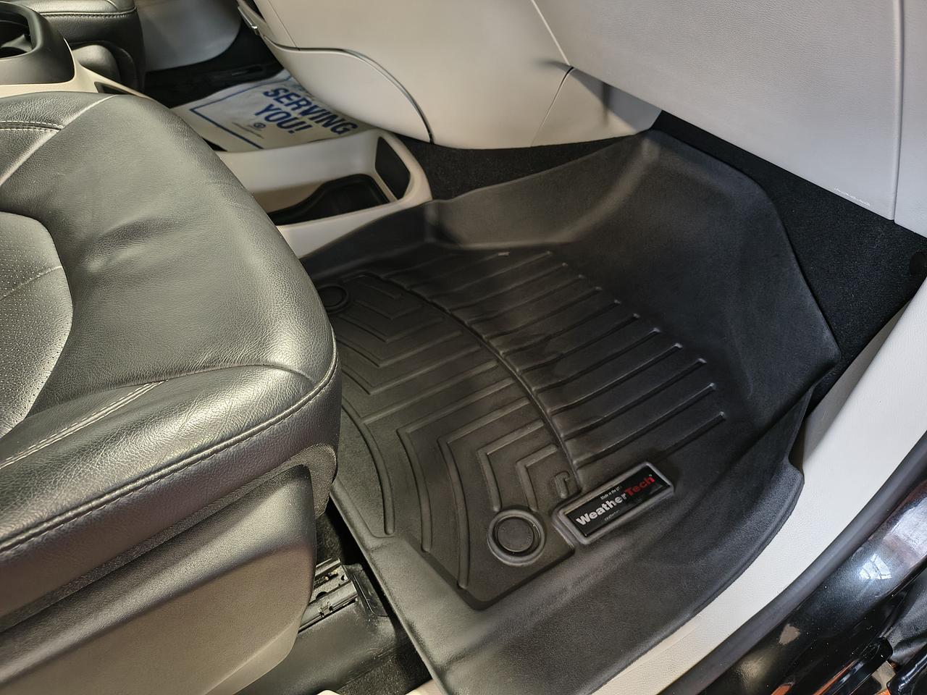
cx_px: 464
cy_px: 348
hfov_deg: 71.6
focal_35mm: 24
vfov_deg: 56.8
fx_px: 643
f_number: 1.8
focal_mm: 5.56
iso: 1321
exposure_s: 1/60
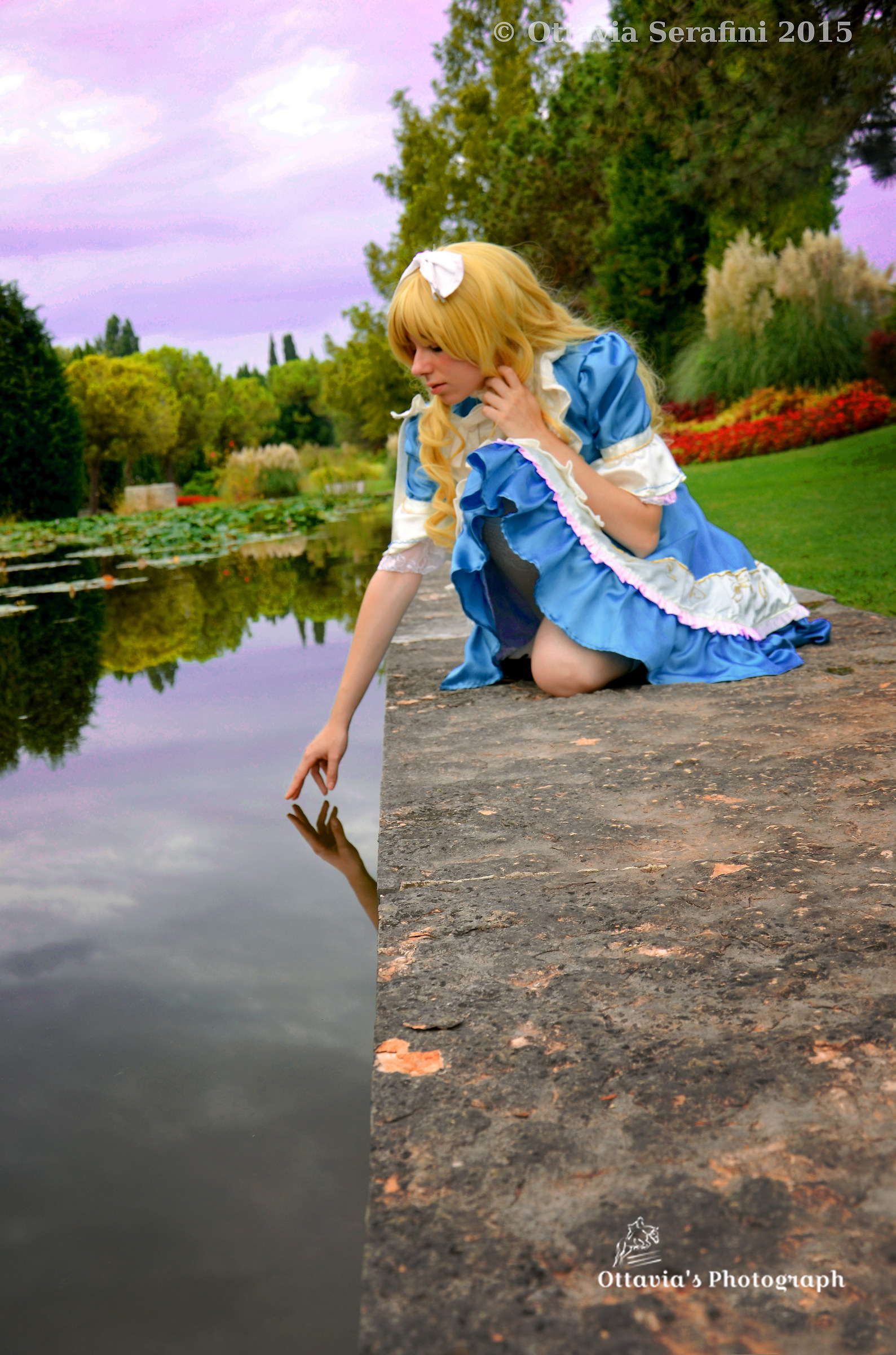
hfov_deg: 34.1
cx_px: 448
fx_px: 1463
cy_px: 678
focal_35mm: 39
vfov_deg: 49.6
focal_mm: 26
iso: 200
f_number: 5.6
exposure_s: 1/125
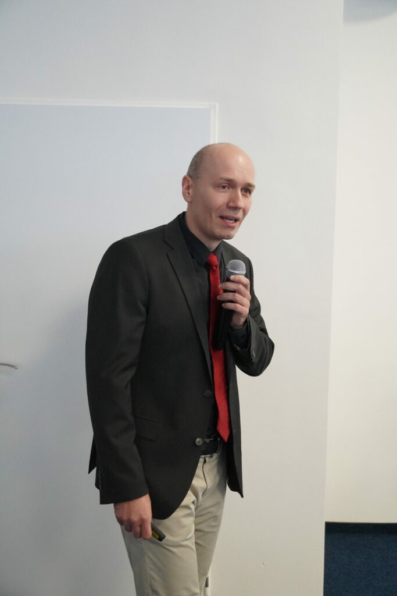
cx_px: 198
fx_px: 719
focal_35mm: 44
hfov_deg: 30.9
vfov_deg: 45.0
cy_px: 298
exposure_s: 1/100
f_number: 4.5
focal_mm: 29
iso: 6400
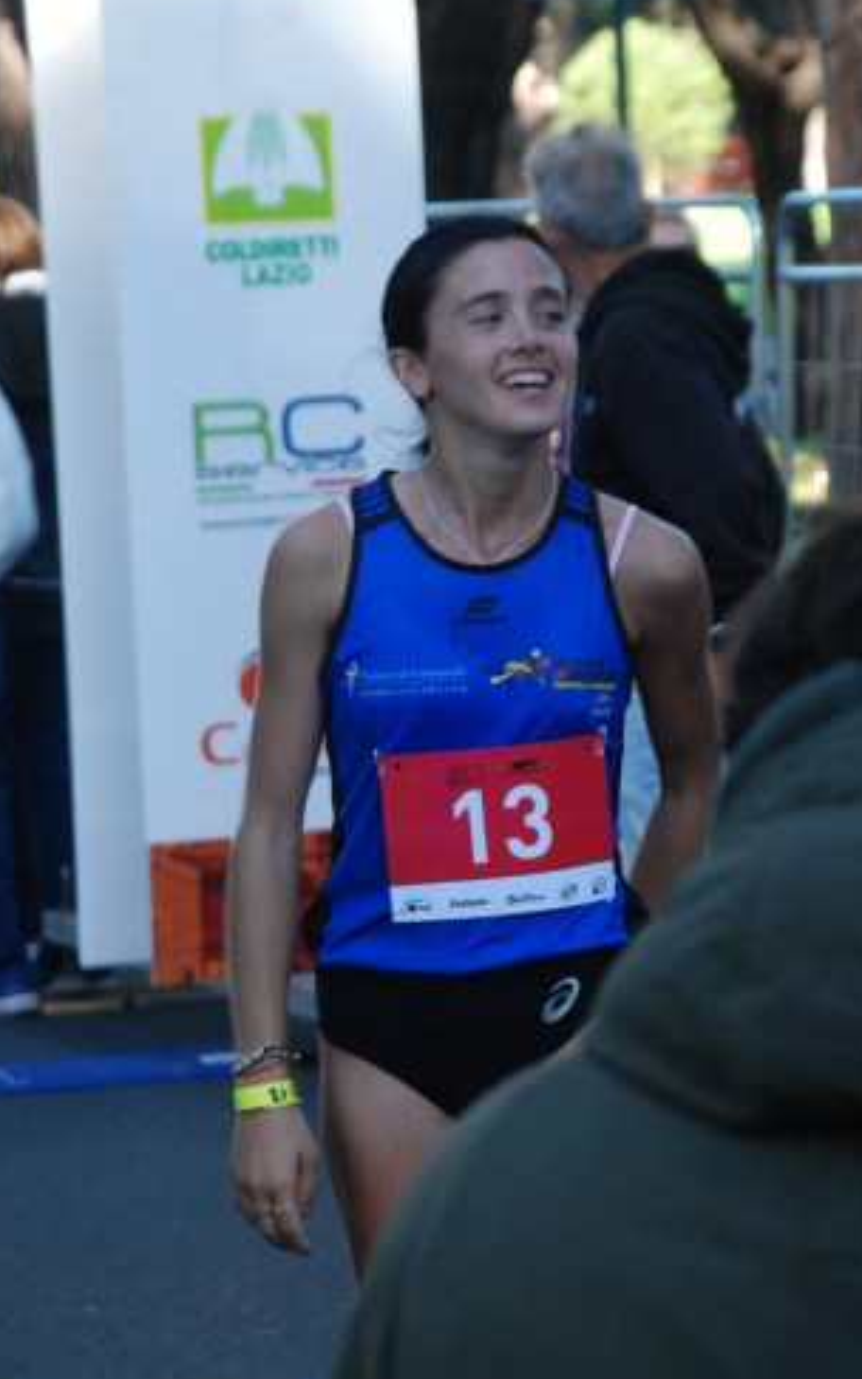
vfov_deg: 11.7
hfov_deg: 7.3
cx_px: 495
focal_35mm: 180
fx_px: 6748
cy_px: 687
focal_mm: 95
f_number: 5.6
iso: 1000
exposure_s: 1/320
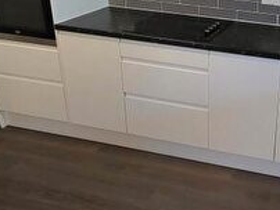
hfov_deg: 38.2
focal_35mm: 45
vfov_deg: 31.9
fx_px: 364
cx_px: 268
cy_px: 63
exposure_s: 1/50
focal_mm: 1.74
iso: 200
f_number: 2.2
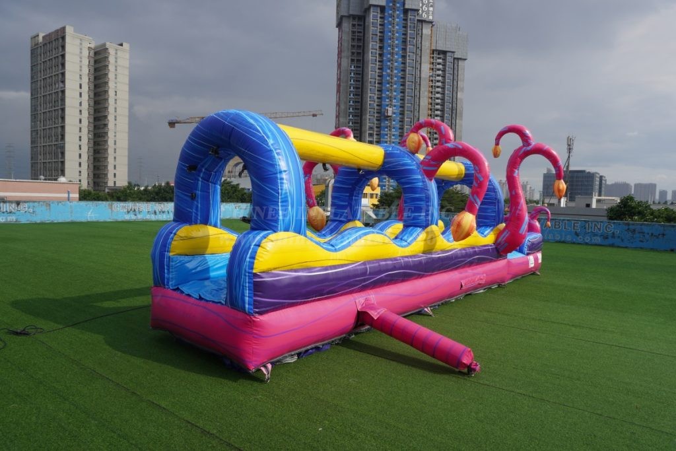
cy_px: 226
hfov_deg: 73.7
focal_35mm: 24
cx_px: 338
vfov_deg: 53.1
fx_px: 451
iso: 100
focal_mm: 16
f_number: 5.6
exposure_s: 1/640
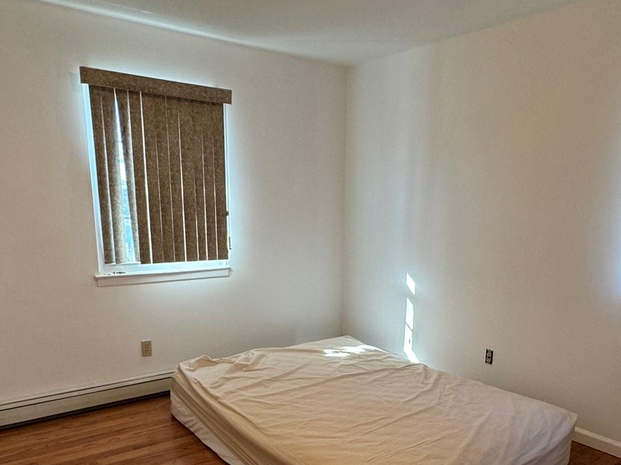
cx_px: 338
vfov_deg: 45.6
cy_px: 333
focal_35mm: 30
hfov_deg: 59.9
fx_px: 538
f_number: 2.2
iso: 160
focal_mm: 2.22
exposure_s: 1/120
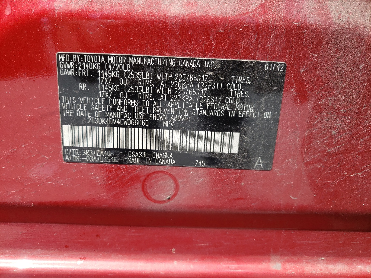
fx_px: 279
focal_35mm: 26
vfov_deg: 53.1
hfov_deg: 67.3
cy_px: 139
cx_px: 186
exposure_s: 1/1000
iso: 50
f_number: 1.5
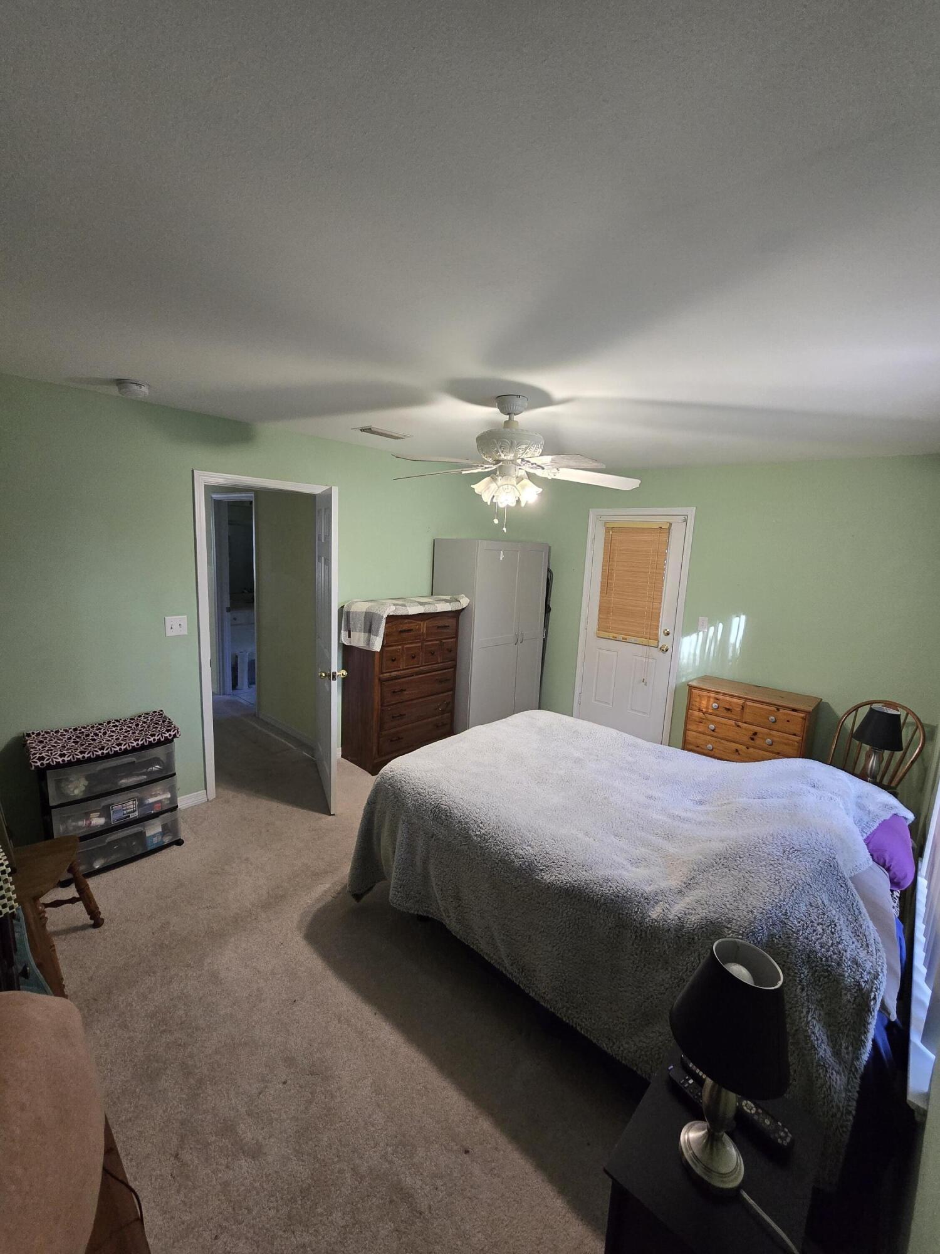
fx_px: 471
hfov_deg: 89.9
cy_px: 627
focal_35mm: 13
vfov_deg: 106.2
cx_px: 470
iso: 500
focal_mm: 2.2
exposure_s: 1/60
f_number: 2.2
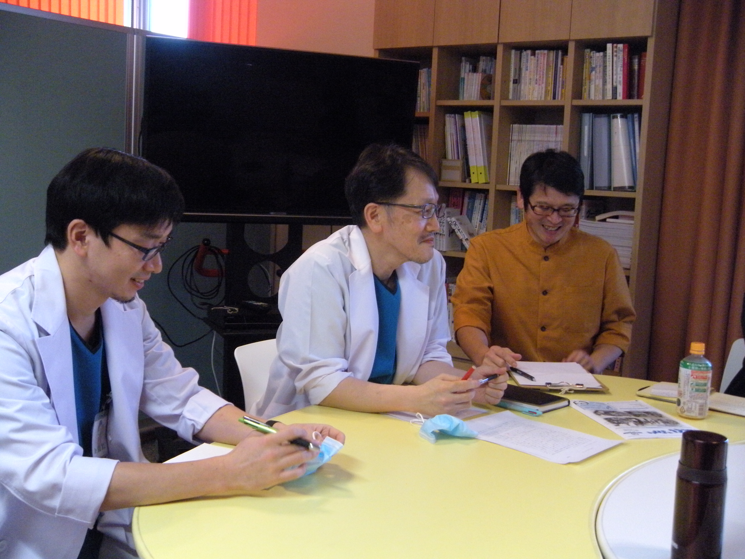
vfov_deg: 32.9
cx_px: 372
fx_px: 947
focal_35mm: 44
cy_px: 280
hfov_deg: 42.9
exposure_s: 1/46.2
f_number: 4
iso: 400
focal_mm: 7.4
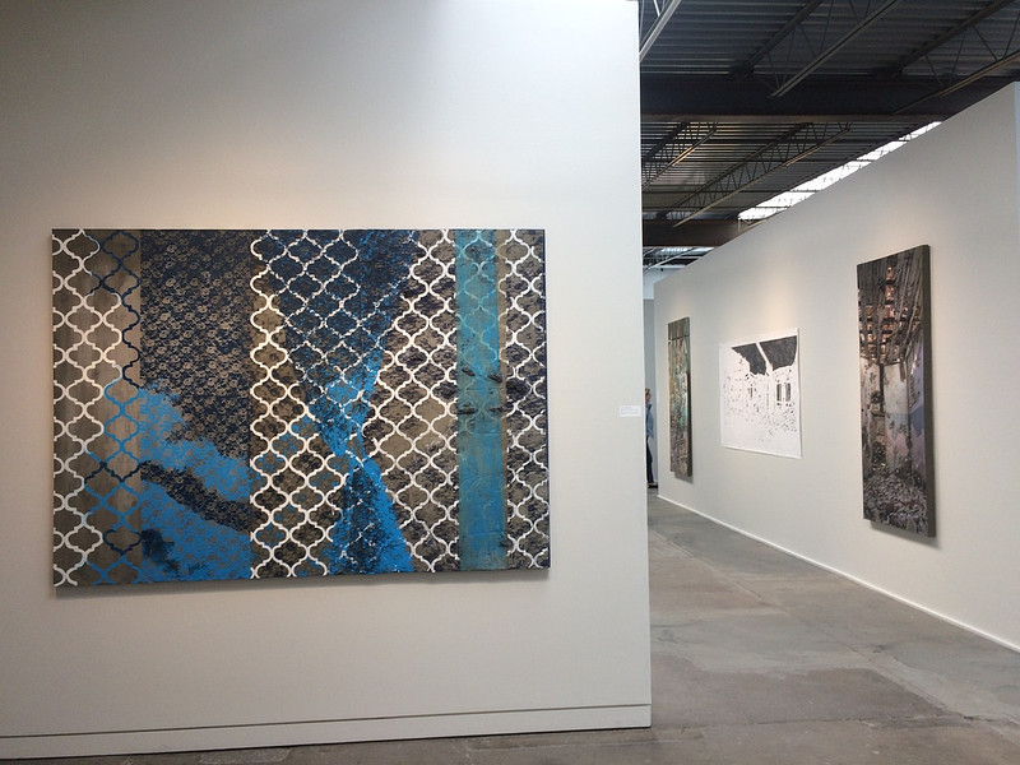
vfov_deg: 48.2
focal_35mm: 29
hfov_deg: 61.7
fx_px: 855
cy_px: 382
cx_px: 510
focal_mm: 4.15
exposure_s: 1/60
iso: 50
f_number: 2.2
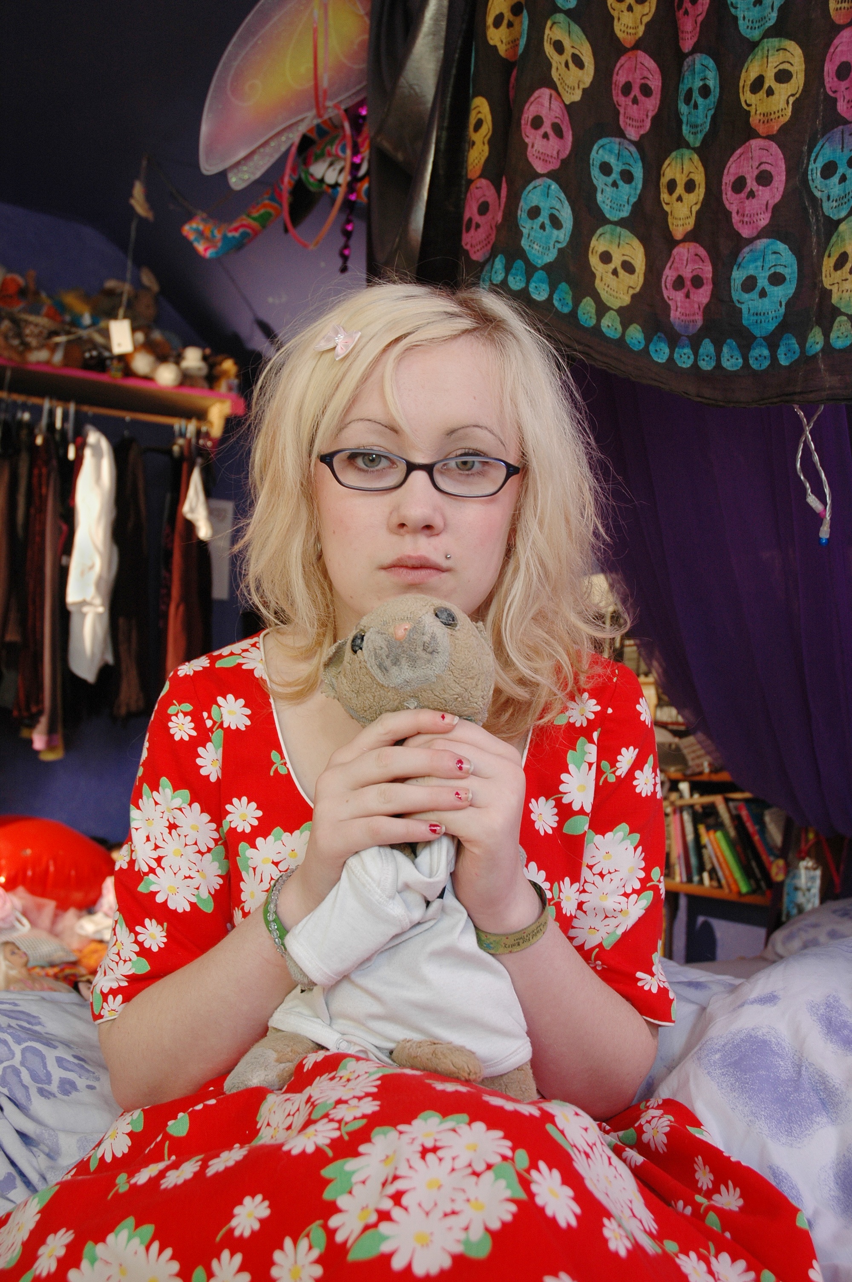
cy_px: 641
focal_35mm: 38
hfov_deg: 35.4
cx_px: 426
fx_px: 1334
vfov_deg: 51.3
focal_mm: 25
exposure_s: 1/6
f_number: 5
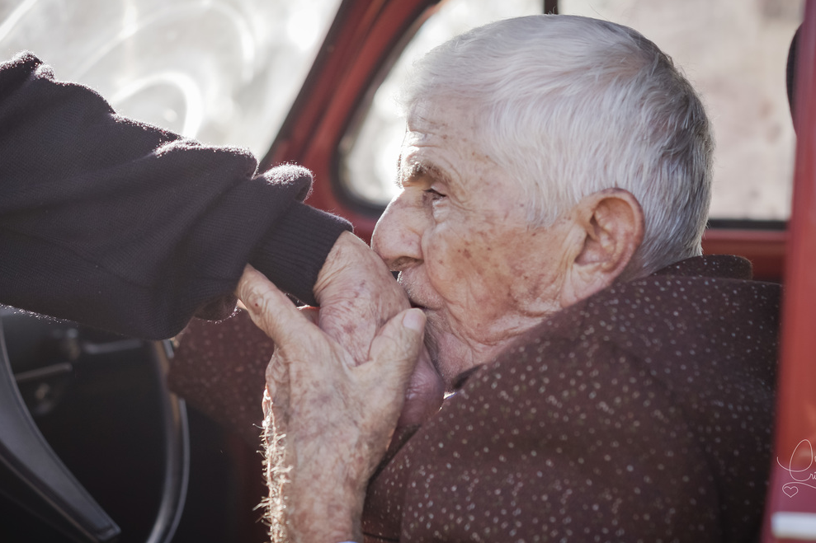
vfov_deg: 15.0
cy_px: 273
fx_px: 2062
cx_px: 405
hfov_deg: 22.4
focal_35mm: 91
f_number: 2.5
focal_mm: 50
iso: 100
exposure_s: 1/400
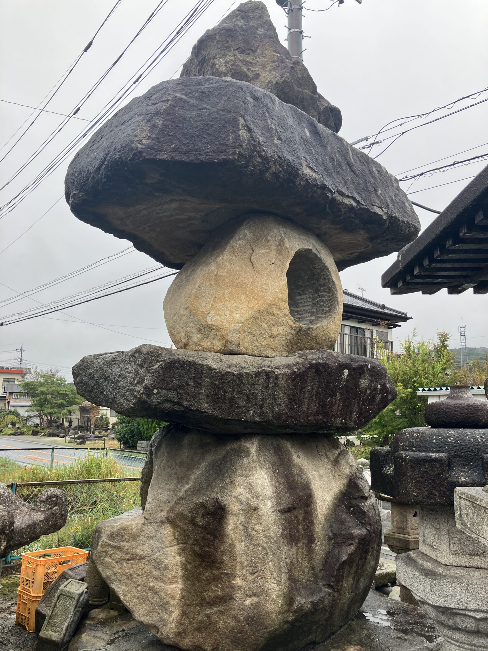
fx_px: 526
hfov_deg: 49.7
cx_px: 244
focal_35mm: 28
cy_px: 326
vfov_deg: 63.4
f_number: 1.8
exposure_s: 1/183
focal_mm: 3.99
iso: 25
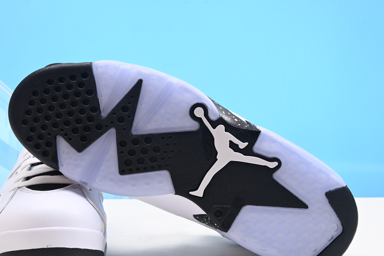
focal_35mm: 64
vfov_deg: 21.2
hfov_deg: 31.4
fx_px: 683
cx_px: 163
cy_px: 98
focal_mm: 40
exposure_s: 1/2
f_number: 16
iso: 100
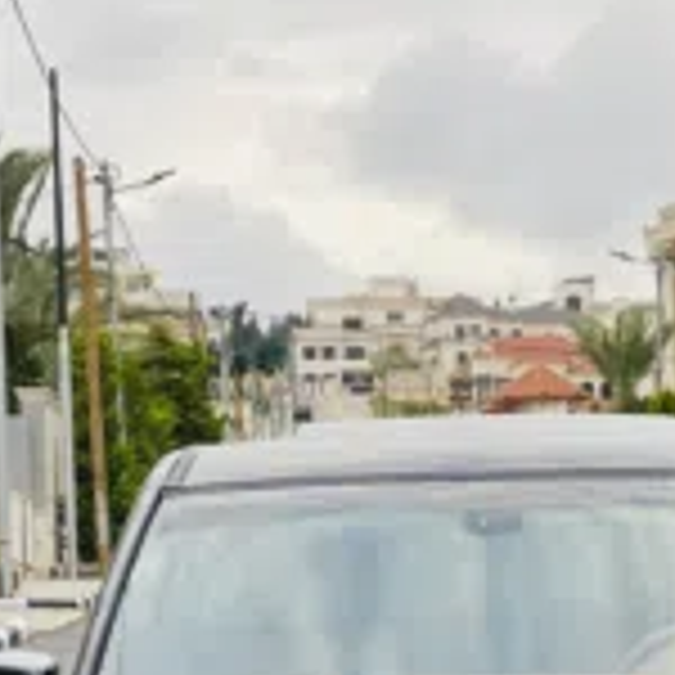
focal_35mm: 151
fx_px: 3331
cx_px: 477
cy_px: 850
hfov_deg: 11.6
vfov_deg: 11.3
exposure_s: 1/121
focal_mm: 7.5
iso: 40
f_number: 2.2
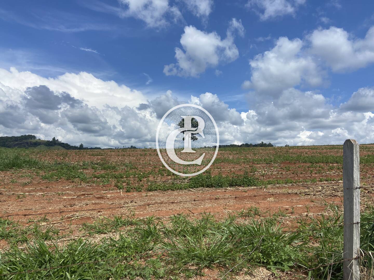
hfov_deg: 67.3
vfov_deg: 53.1
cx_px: 187
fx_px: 281
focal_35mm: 26
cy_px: 140
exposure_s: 1/5236
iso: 32
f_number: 1.8
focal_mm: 4.25
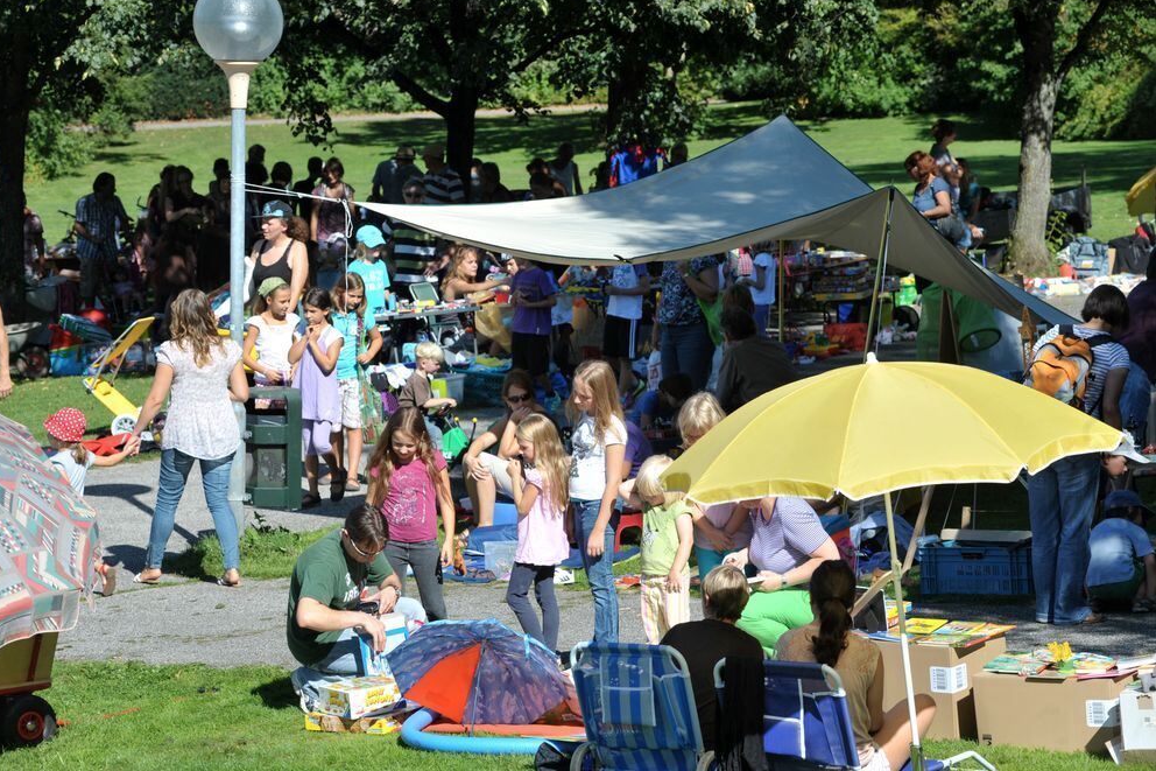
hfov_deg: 15.1
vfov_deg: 10.1
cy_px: 384
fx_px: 4366
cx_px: 575
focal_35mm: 136
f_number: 9.5
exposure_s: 1/350
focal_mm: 135
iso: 200
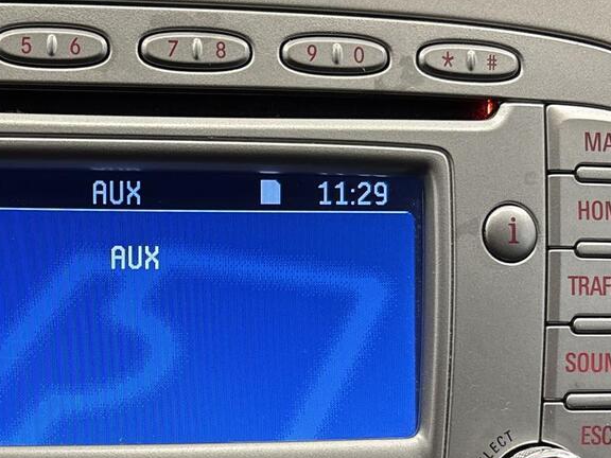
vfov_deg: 22.4
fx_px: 1147
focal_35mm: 65
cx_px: 110
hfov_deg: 29.1
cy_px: 346
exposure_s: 1/59
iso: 160
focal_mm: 5.96
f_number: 1.6
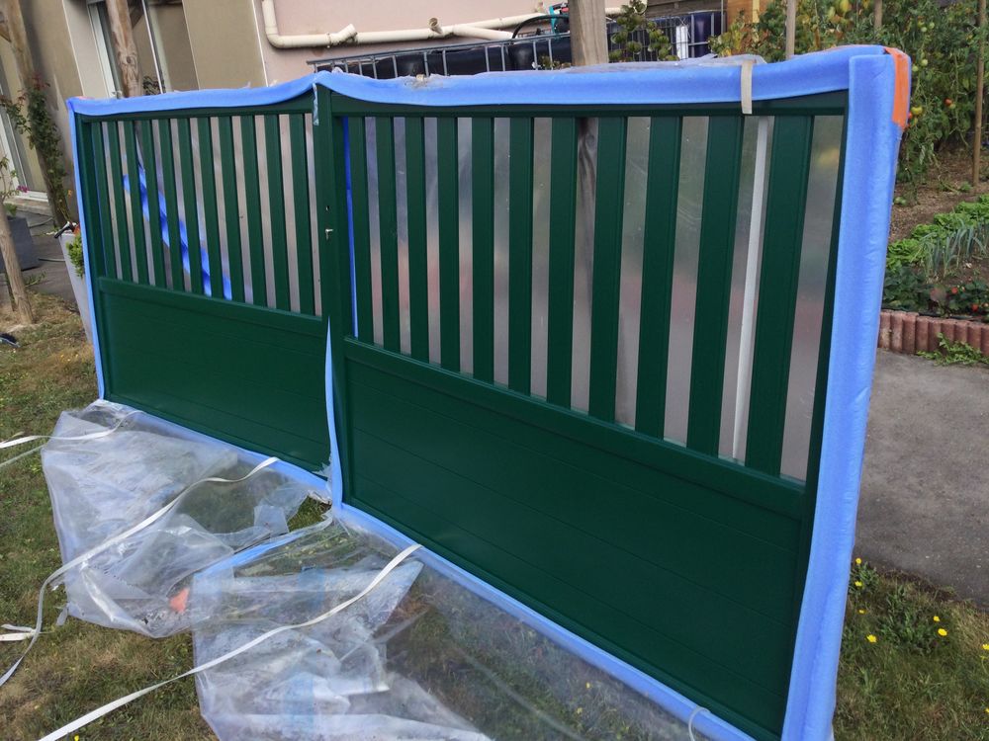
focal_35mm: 31
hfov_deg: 58.4
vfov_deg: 45.4
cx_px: 494
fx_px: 886
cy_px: 370
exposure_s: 1/485
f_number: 2.4
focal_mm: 3.3
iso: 25
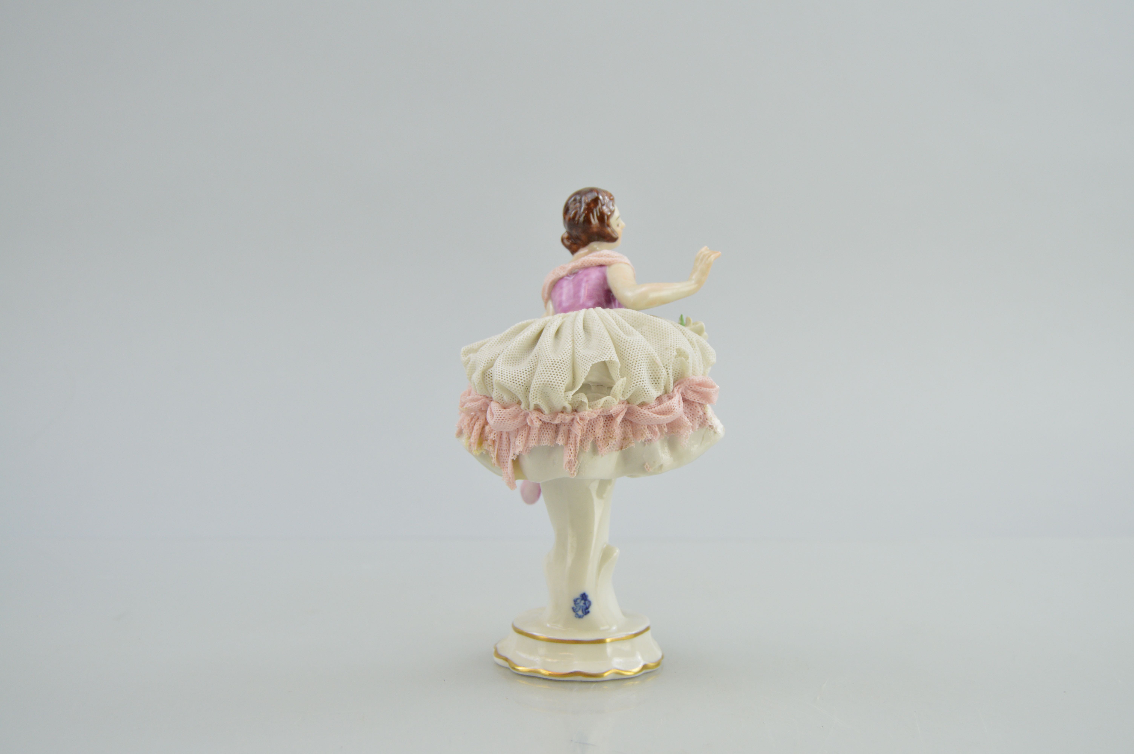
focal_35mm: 46
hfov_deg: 42.4
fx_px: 1463
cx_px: 567
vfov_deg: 28.9
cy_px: 377
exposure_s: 1/125
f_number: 4.5
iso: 400
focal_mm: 31
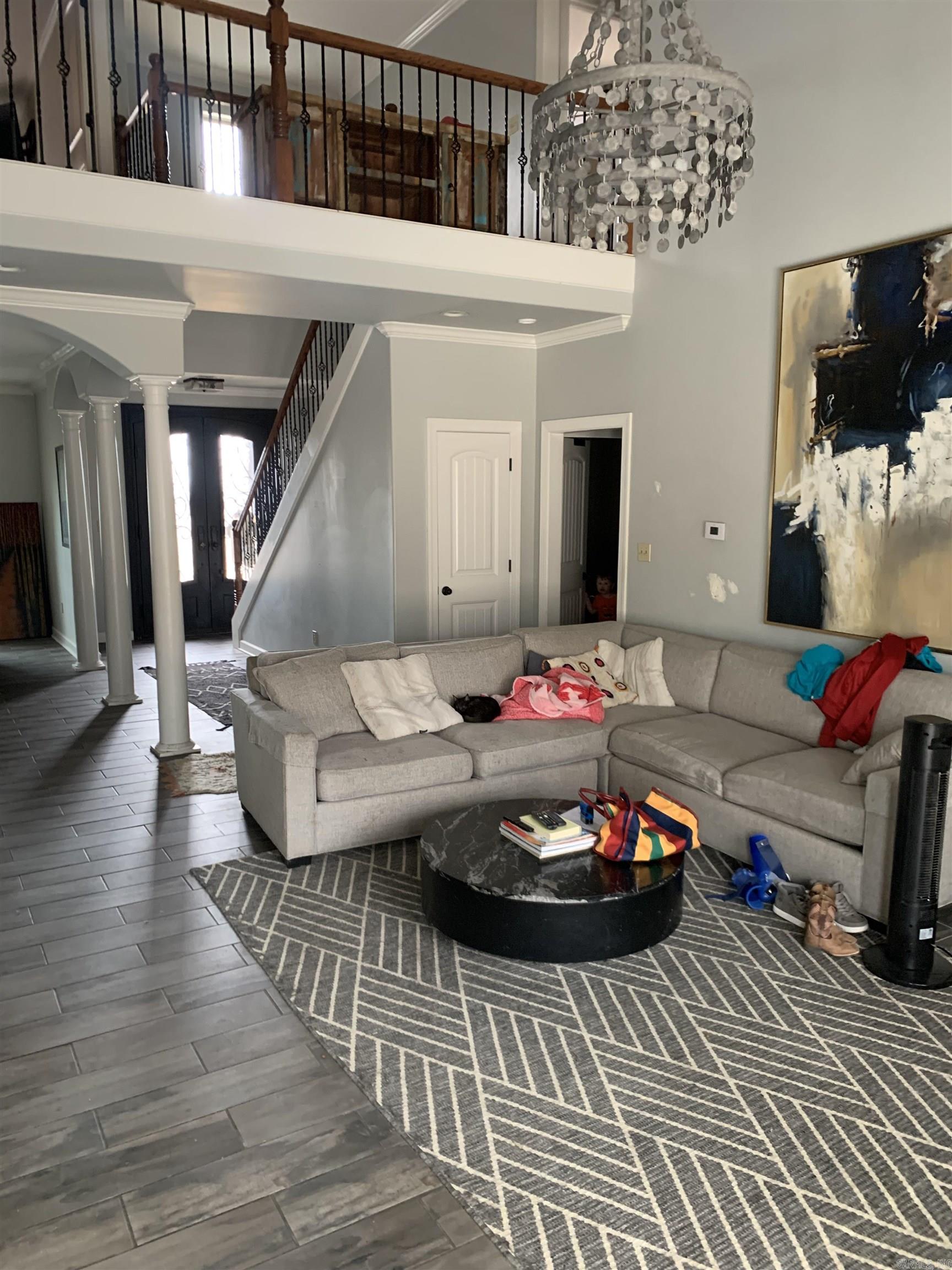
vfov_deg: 67.3
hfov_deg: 53.1
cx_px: 476
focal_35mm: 26
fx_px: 953
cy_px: 635
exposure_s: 1/60
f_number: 1.8
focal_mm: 4.25
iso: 320
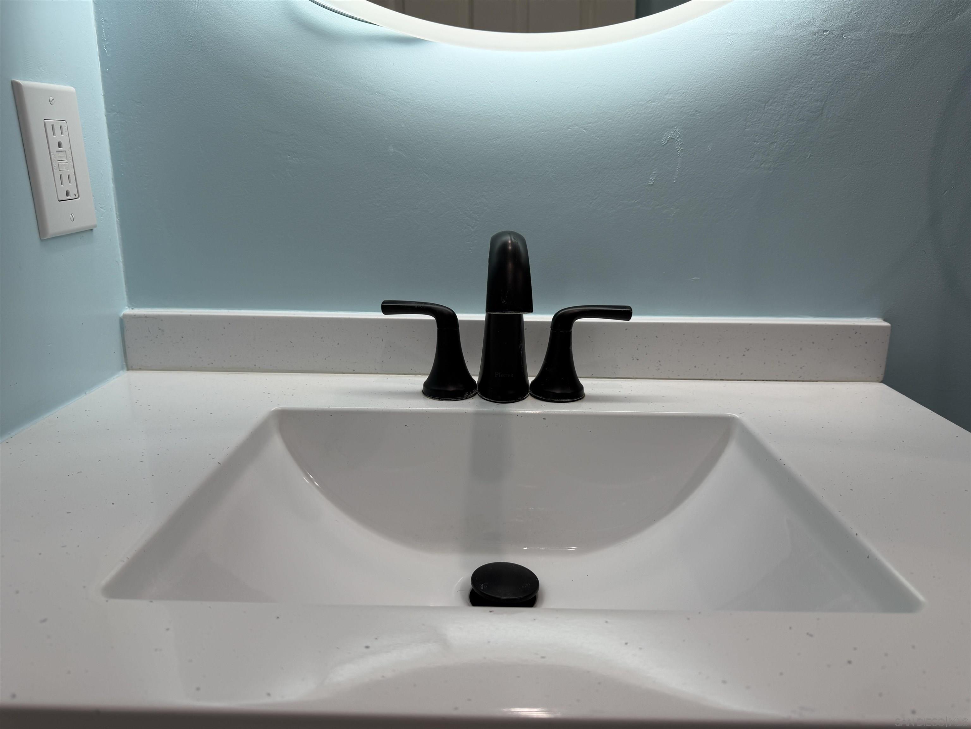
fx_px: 673
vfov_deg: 56.8
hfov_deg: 71.6
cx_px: 486
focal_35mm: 24
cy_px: 364
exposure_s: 1/214
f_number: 1.78
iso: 64
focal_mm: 6.76
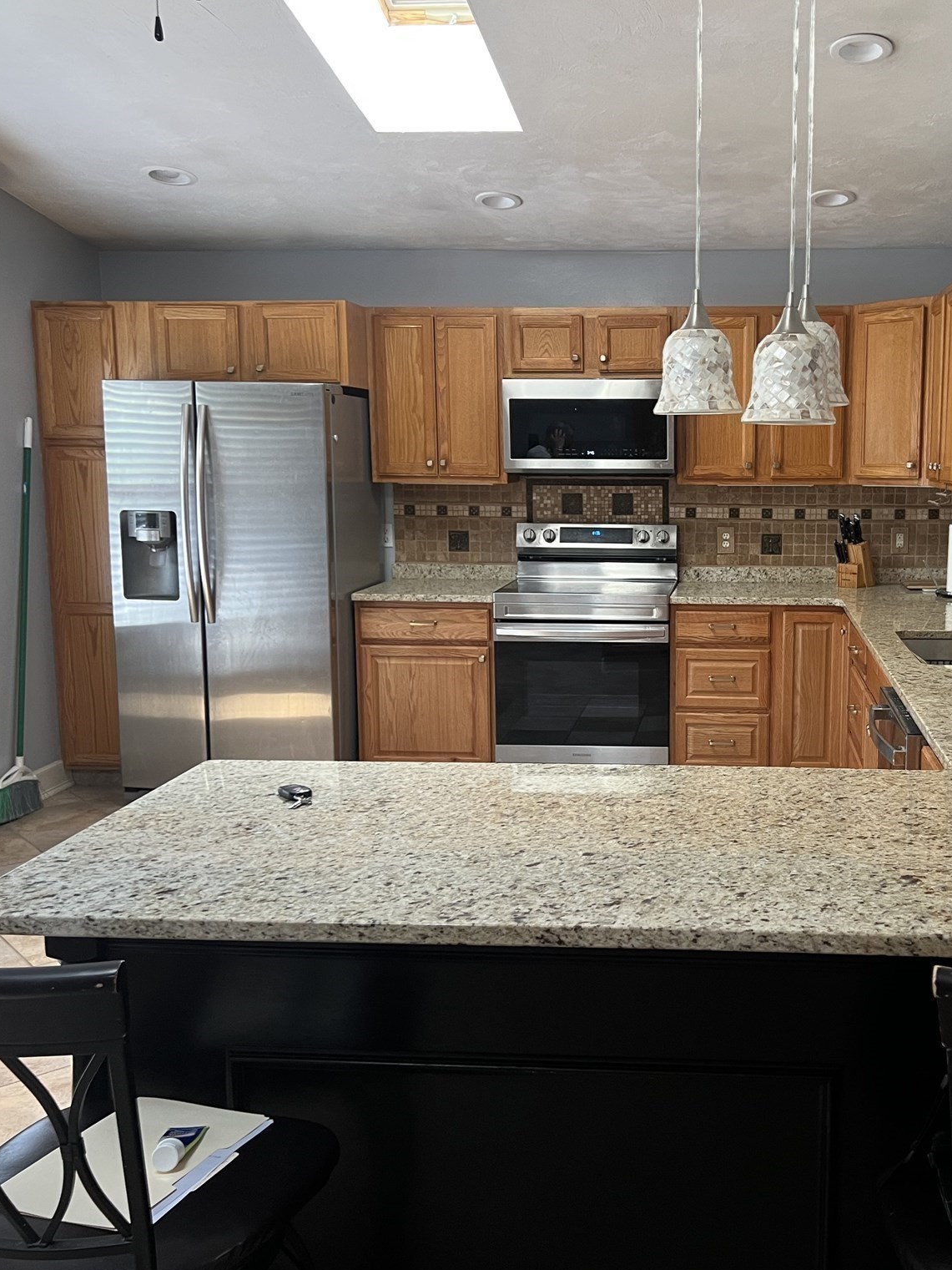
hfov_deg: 39.9
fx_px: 1283
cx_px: 676
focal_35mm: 35
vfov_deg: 52.6
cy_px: 640
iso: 125
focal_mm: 5.7
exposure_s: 1/64
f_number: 1.5
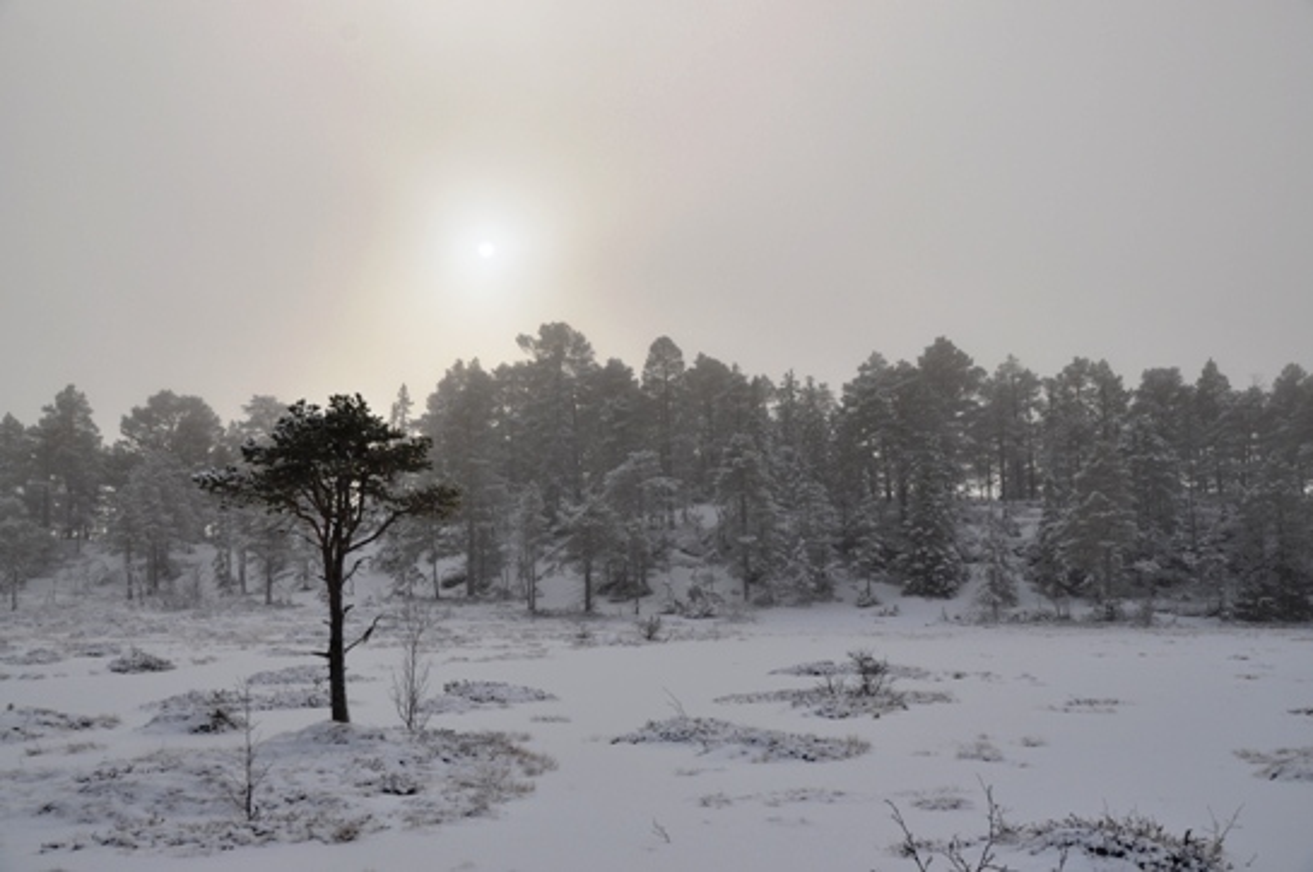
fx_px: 1585
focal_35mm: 44
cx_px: 656
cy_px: 436
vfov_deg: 30.8
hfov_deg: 45.0
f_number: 10
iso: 200
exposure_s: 1/400
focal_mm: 29
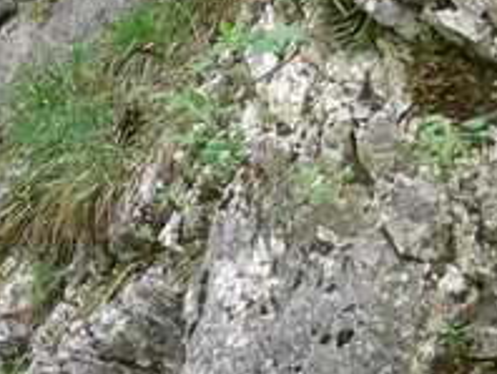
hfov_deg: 10.2
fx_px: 2559
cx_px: -510
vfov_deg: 8.3
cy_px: 449
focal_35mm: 178
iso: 80
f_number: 3.2
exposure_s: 1/60
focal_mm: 7.4
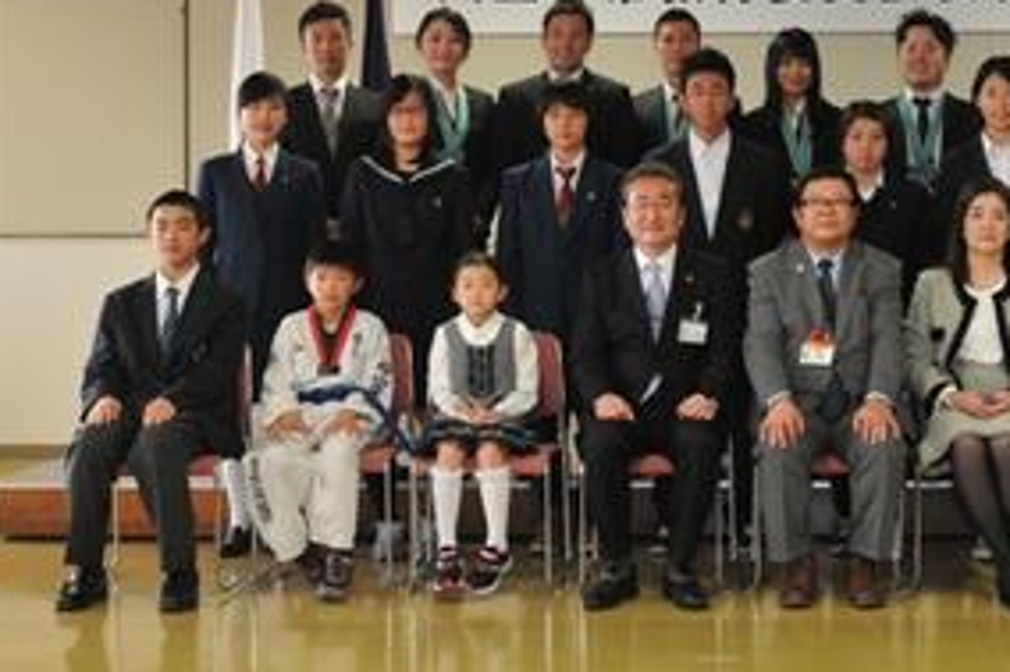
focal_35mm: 82
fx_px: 2296
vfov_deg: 16.6
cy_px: 156
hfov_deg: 24.5
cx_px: 790
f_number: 3.5
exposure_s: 1/125
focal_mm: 31
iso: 500
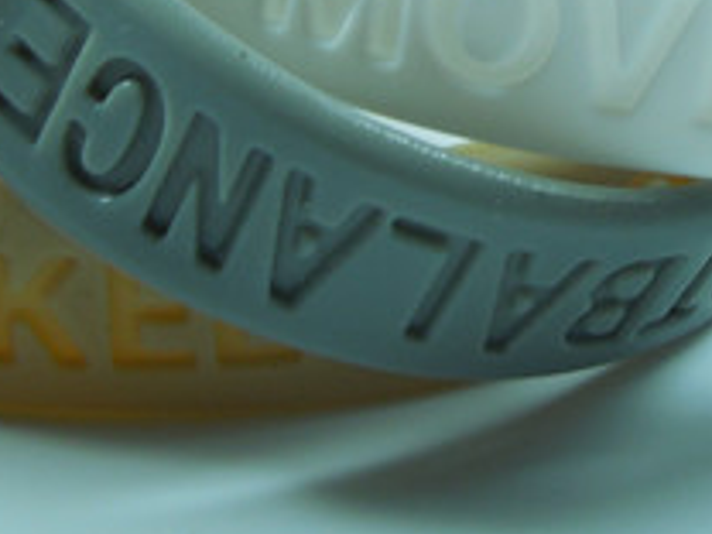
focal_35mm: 119
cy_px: -89
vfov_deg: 12.2
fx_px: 2448
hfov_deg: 16.5
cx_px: 496
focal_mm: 5.6
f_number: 3.6
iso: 100
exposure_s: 1/60
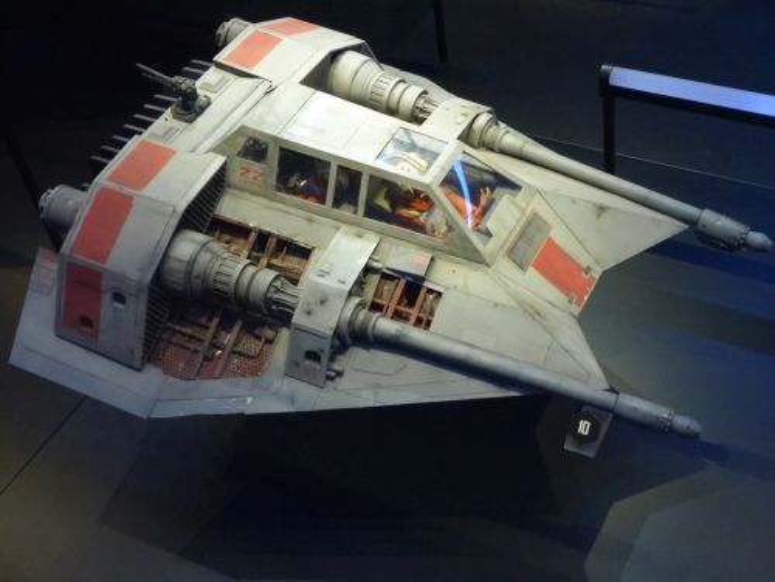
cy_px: 291
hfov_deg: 42.1
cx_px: 388
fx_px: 1007
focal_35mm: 45
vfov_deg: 32.2
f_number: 2.8
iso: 400
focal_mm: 8.1
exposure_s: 1/10
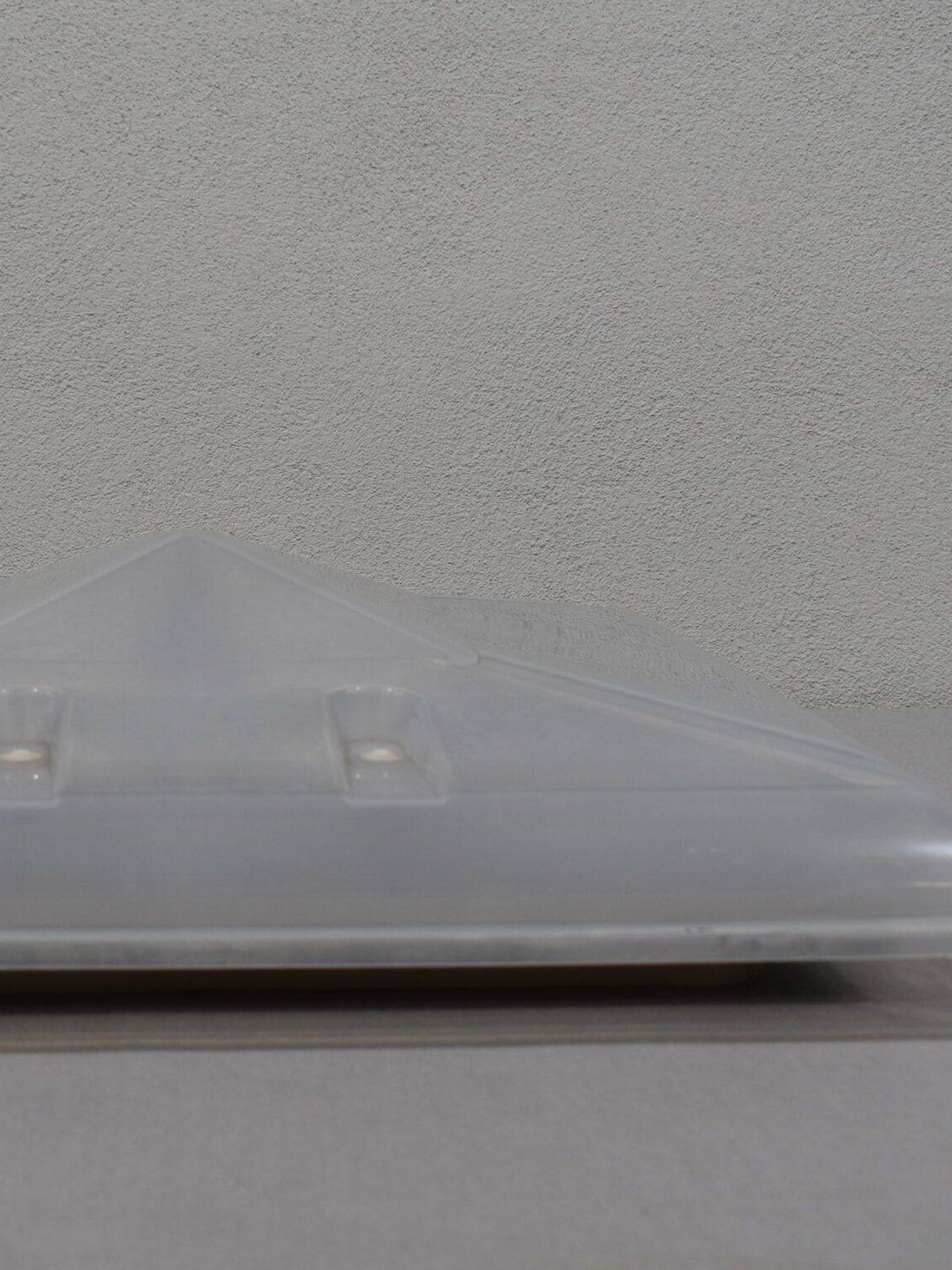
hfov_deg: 23.8
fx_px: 2230
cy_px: 653
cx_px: 223
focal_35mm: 61
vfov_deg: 31.8
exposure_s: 1/125
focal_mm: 25
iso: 250
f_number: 5.6
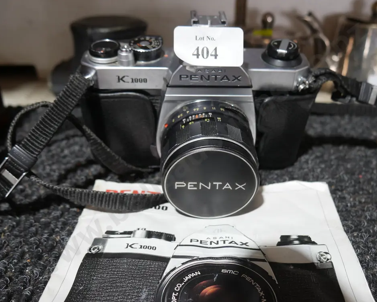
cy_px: 153
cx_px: 199
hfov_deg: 52.8
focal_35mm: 34
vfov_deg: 43.4
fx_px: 379
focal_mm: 16
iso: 500
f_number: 3.6
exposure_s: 1/60
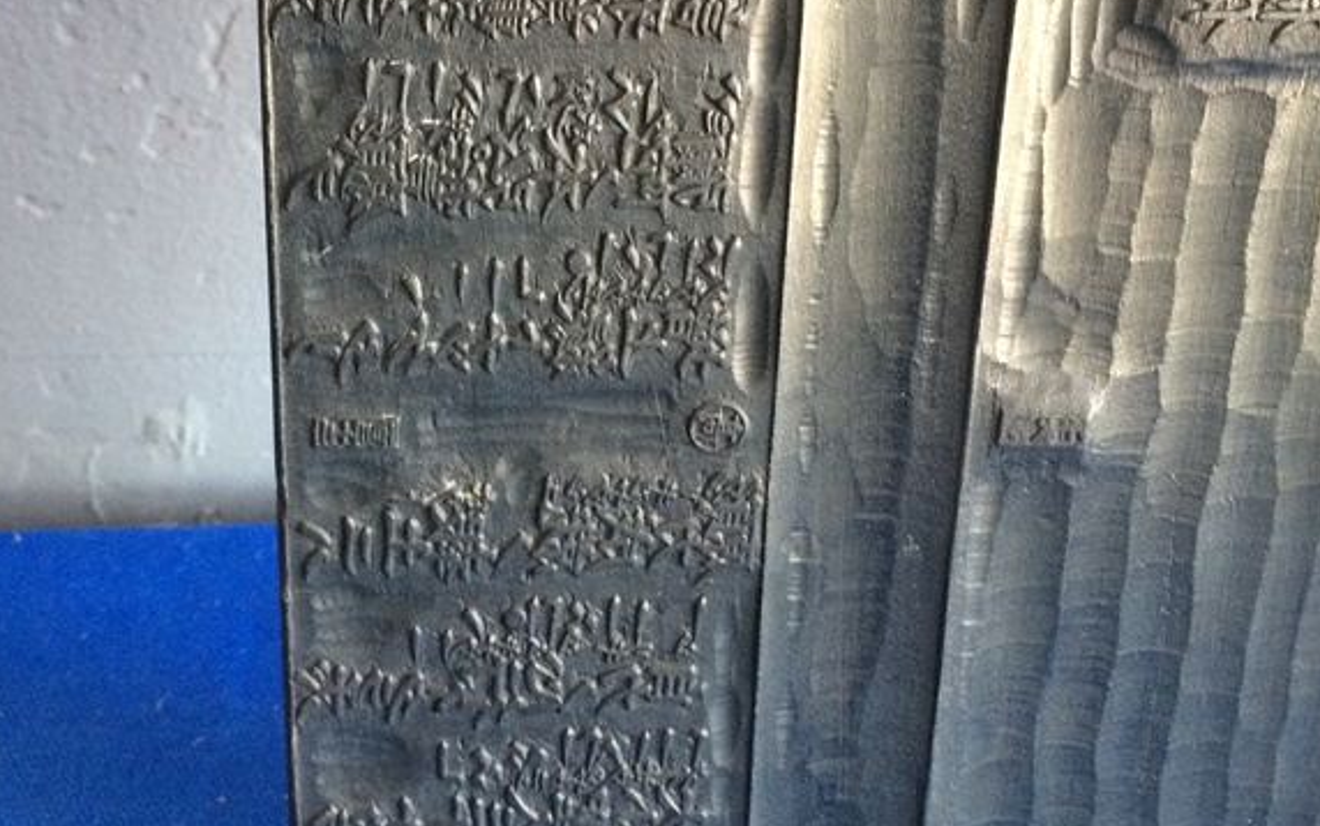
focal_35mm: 50
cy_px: 320
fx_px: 1799
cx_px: 496
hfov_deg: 40.0
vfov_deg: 25.8
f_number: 2.2
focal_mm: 4.12
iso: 320
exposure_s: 1/24
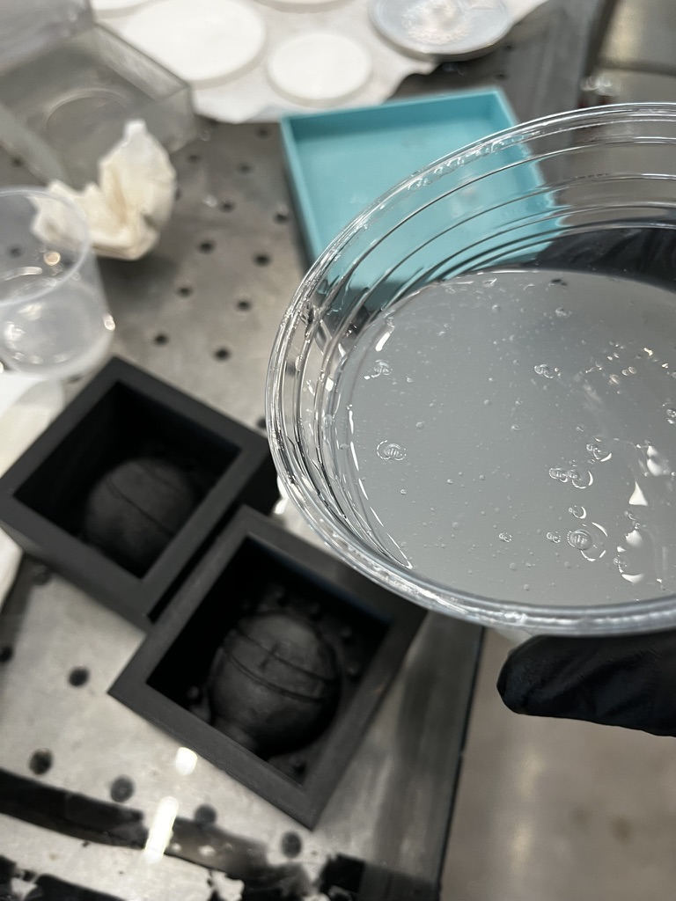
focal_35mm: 26
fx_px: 677
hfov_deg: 53.1
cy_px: 450
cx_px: 338
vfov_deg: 67.3
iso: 80
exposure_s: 1/60
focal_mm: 5.1
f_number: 1.6
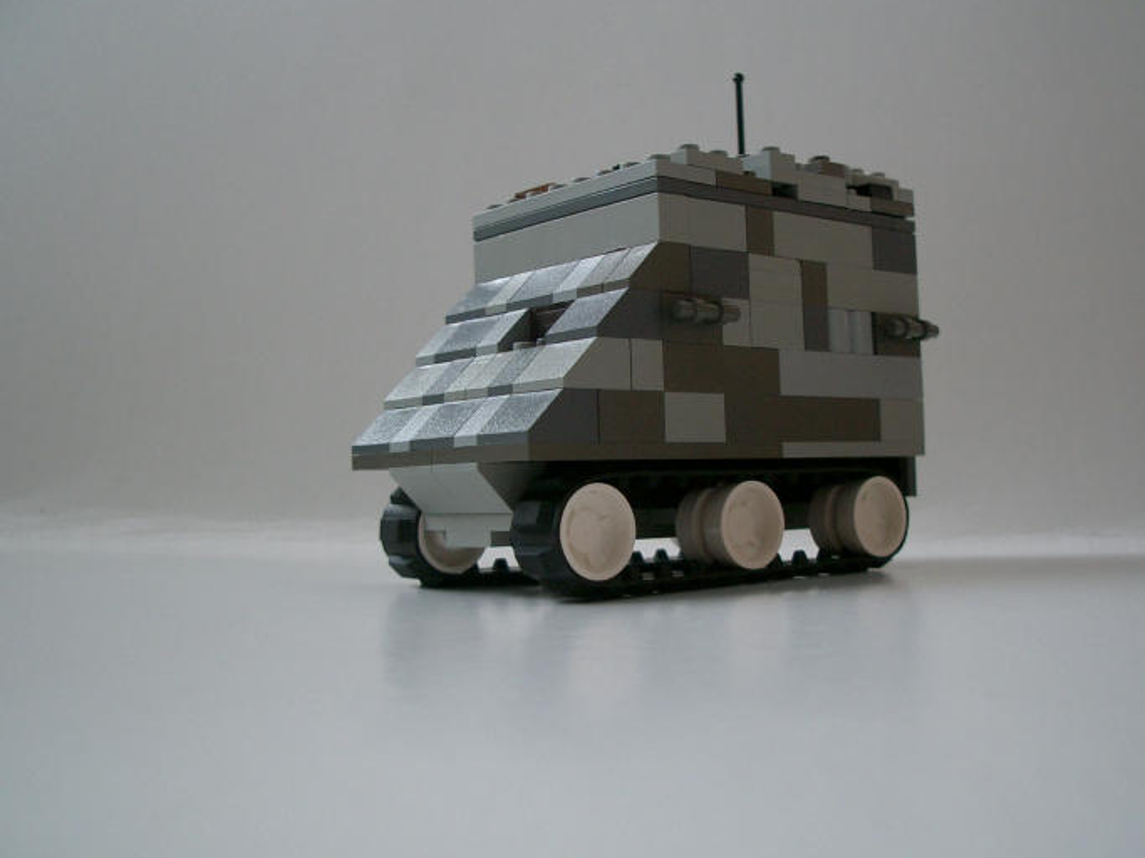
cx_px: 630
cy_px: 452
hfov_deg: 45.7
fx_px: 1356
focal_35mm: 41
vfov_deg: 35.1
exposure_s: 1/40
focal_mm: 5.8
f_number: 2.6
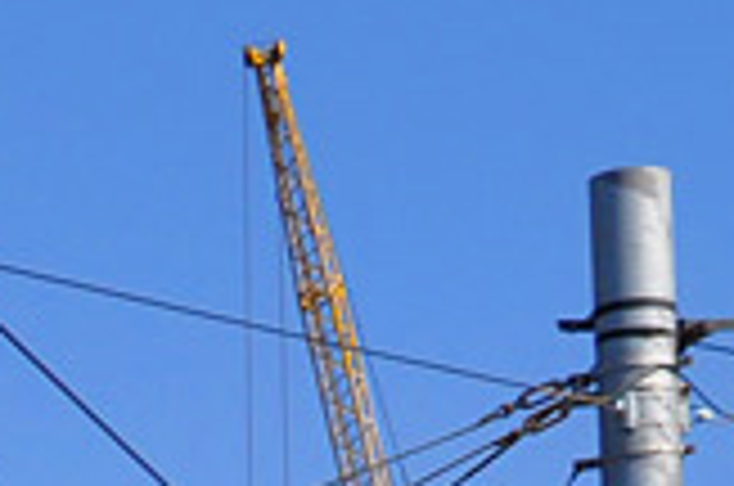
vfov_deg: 4.2
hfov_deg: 6.2
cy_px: 1492
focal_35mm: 310
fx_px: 6308
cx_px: -1360
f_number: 9
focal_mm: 28
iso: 200
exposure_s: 1/640
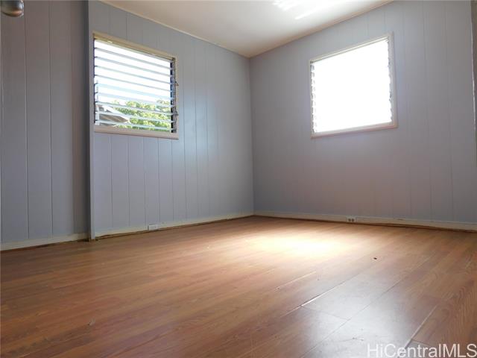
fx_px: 317
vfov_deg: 58.9
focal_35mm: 23
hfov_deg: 73.9
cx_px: 238
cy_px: 179
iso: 125
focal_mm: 4
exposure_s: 1/80
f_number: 3
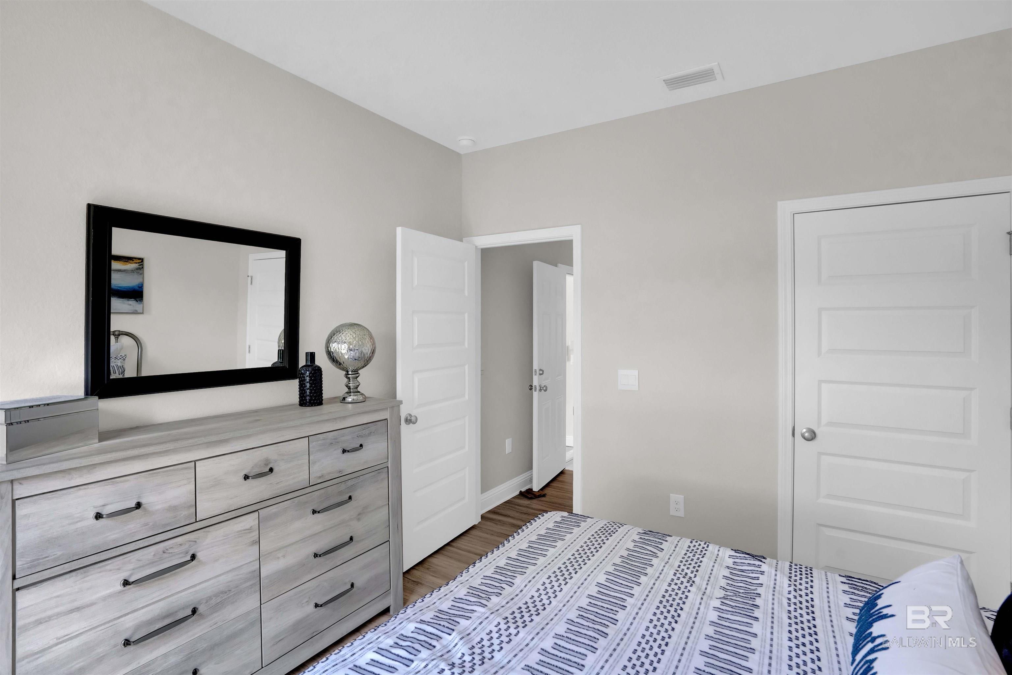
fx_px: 450
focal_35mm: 16
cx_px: 506
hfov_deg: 96.7
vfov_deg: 73.7
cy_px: 338
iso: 1600
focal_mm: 16
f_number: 8
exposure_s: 1/160
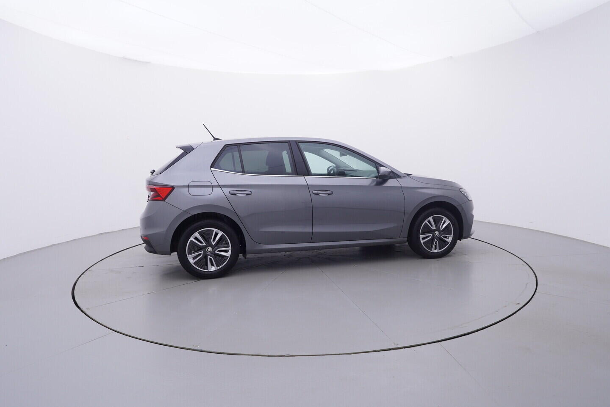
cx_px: 305
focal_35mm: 22
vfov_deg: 56.2
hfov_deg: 77.3
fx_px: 381
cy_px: 204
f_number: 5
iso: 200
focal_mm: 15
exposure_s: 1/80
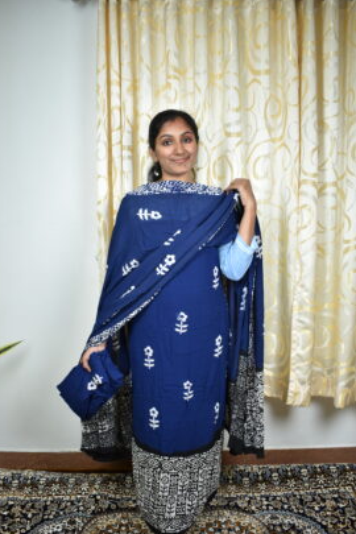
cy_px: 295
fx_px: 445
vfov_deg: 61.8
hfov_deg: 43.6
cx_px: 162
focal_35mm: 30
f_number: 3.5
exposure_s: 1/50
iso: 200
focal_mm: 18
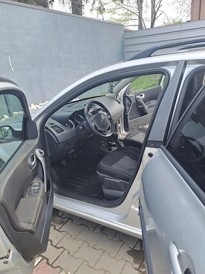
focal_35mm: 25
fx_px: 197
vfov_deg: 69.4
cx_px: 102
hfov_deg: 54.9
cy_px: 137
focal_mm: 4.65
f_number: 1.8
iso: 32
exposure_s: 1/435
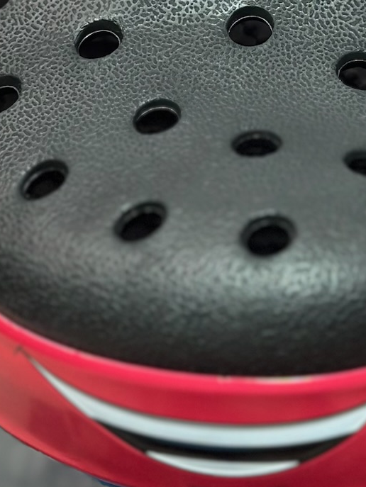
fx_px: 2014
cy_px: -69
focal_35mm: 143
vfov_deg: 13.5
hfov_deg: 10.4
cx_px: 206
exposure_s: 1/201
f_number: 1.78
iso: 80
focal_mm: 6.86
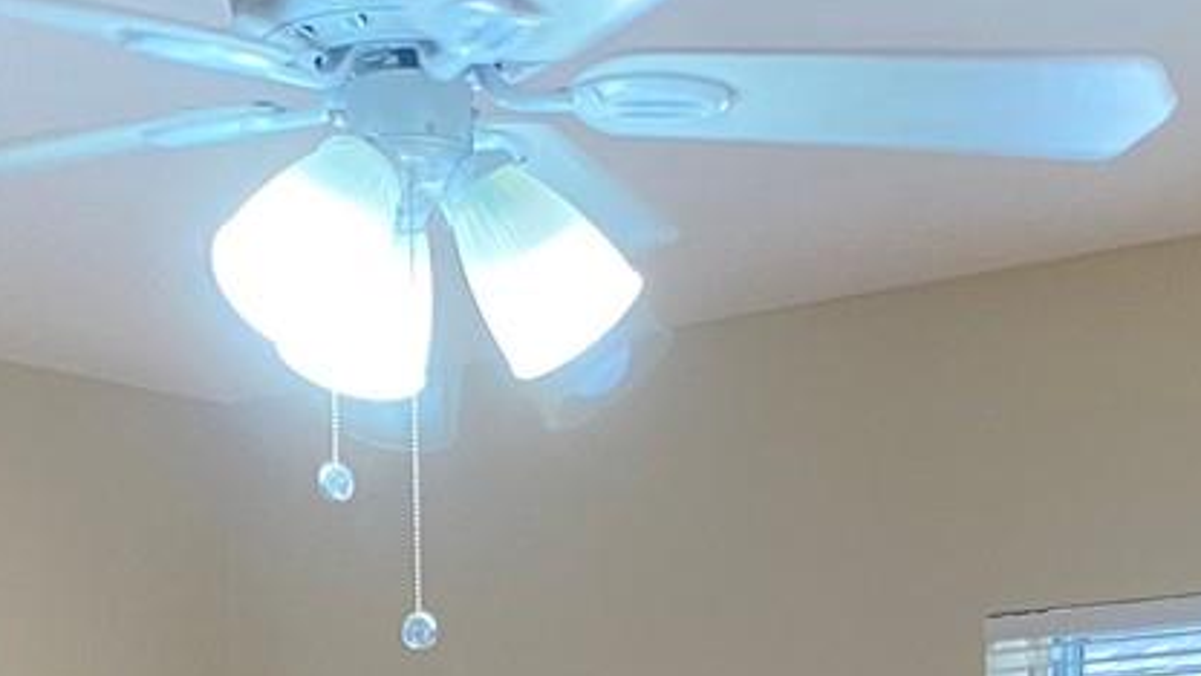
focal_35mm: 109
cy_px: 1473
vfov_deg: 10.1
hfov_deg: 19.6
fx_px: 3471
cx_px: 632
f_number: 1.8
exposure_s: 1/60
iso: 80
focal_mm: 4.25
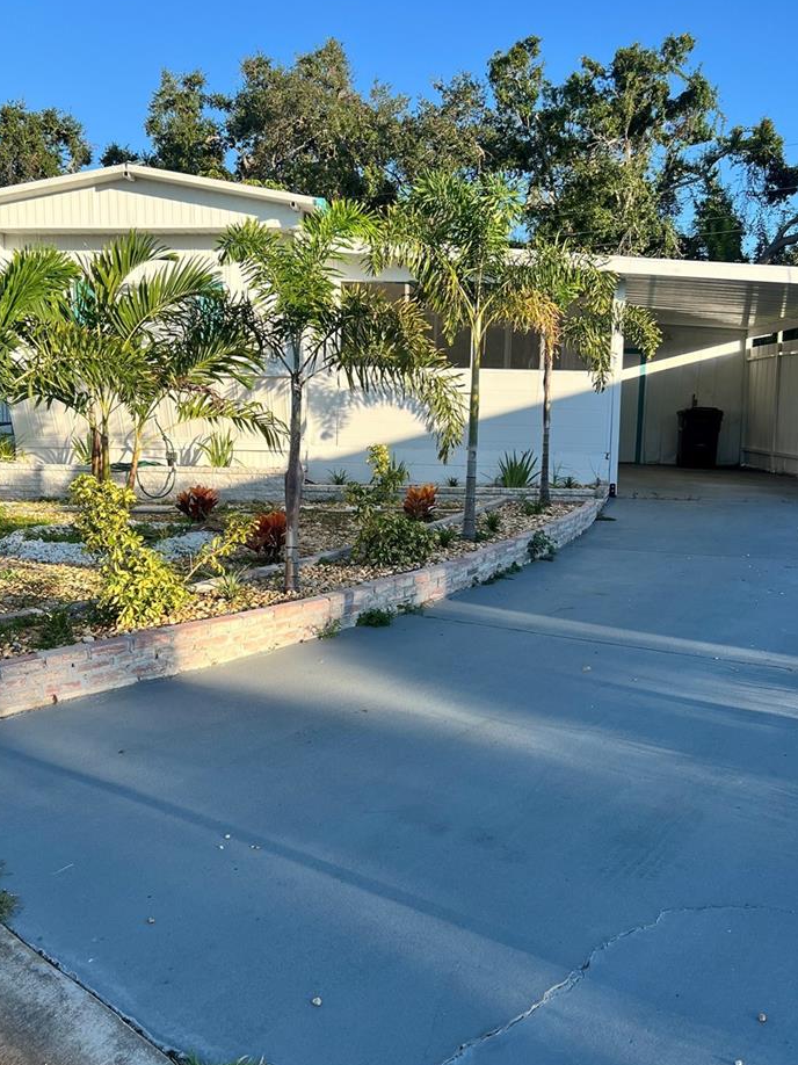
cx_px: 362
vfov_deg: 54.0
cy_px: 535
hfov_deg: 41.7
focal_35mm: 34
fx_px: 1046
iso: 50
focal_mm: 5.7
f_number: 1.5
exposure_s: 1/1669
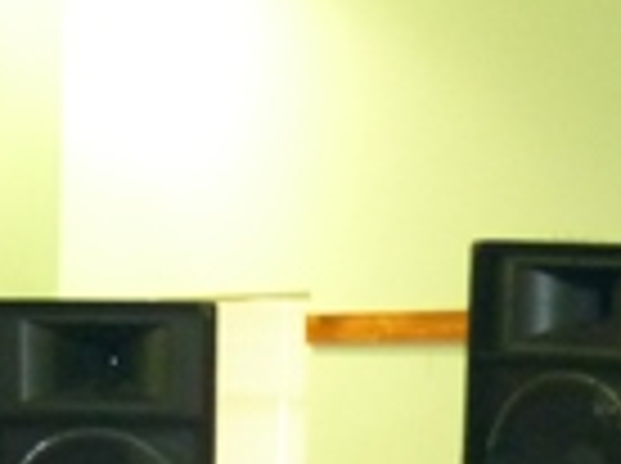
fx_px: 2991
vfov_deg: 8.4
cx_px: 252
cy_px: 951
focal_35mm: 167
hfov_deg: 11.9
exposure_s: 1/8
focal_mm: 5.9
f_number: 2.9
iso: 400
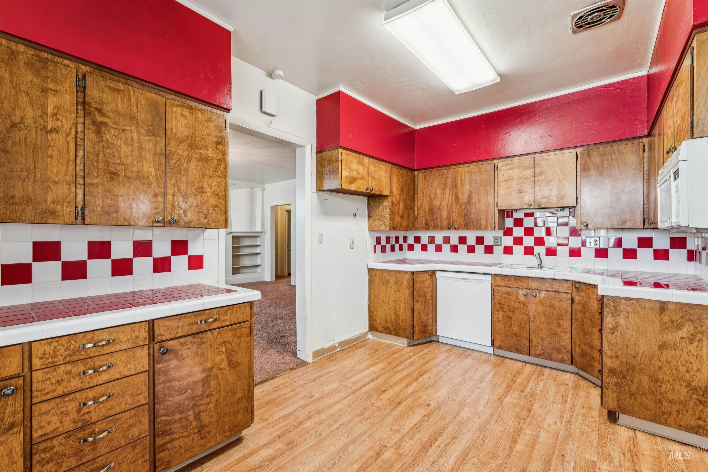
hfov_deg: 97.5
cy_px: 236
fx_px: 311
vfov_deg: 74.4
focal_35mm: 16
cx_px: 354
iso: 400
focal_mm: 15.8
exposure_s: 1/8
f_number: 13
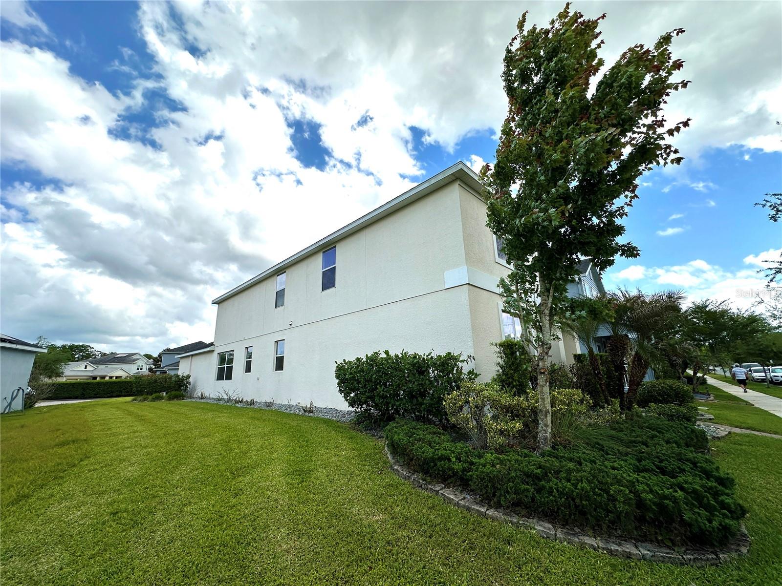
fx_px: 316
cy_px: 293
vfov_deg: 85.7
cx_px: 391
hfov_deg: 102.1
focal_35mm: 14
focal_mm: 2.22
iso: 50
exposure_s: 1/2747
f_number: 2.2
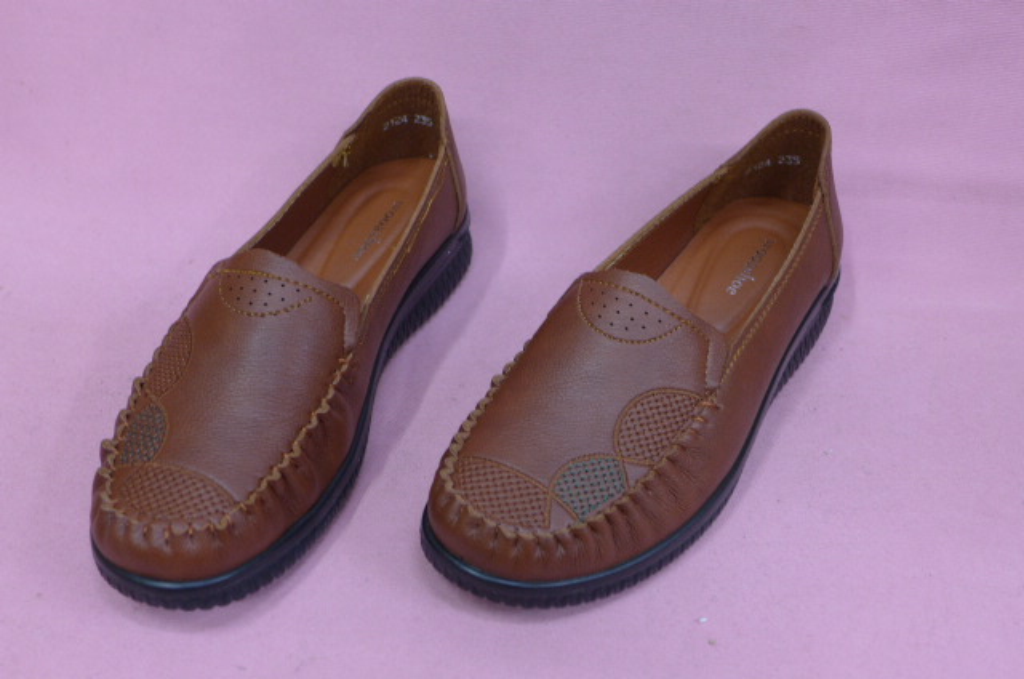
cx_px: 512
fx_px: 1050
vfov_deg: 35.8
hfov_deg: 52.0
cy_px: 340
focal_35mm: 37
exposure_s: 1/80
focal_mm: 7.3
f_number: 1.7
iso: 125
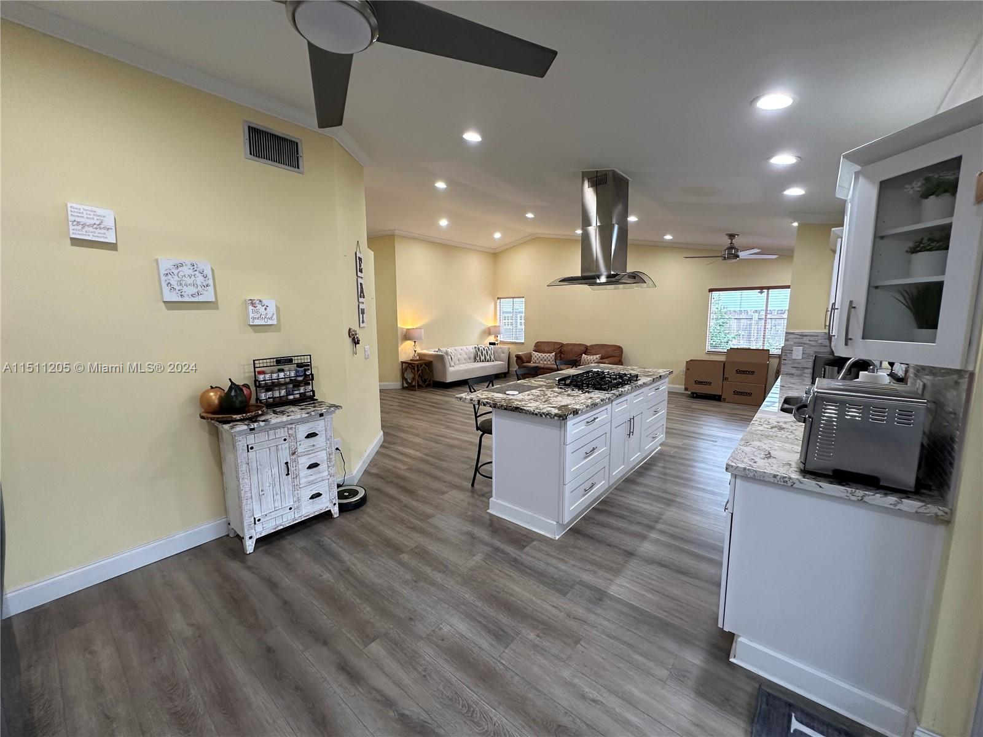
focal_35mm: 14
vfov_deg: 85.7
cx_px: 492
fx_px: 398
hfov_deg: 102.1
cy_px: 368
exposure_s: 1/60
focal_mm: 2.22
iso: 200
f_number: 2.2
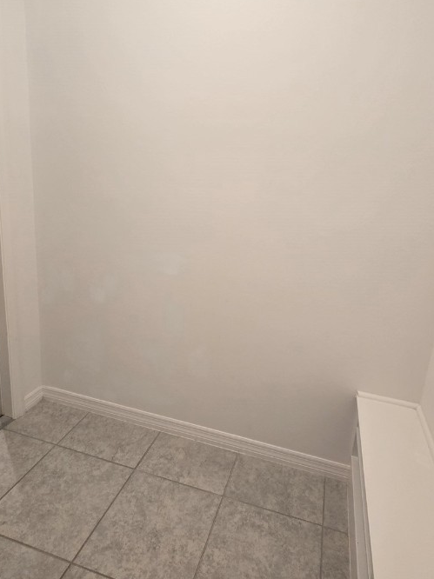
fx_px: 335
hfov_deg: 65.8
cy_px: 259
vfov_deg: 81.5
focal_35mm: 20
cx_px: 240
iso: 125
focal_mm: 2.2
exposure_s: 1/60
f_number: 2.2
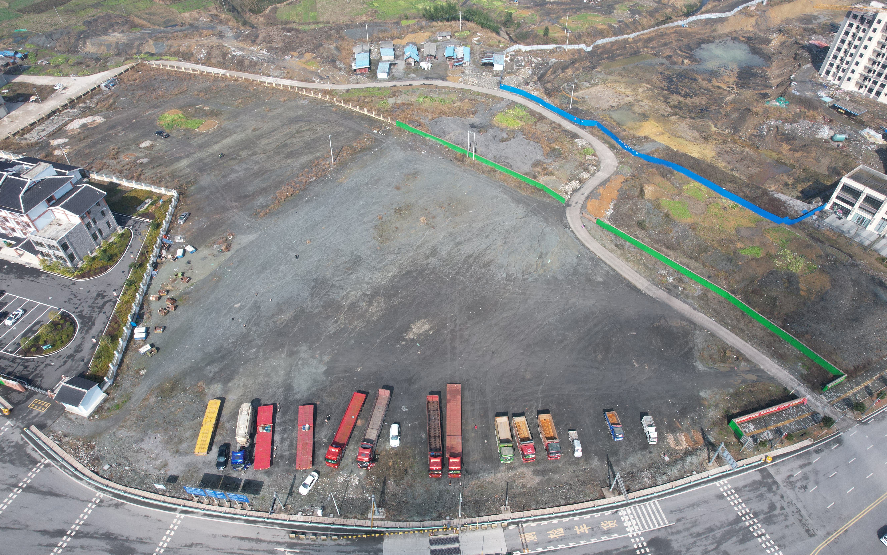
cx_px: 437
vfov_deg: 53.0
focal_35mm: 23
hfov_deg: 77.2
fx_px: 556
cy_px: 269
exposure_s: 1/1250
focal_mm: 8.38
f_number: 2.8
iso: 100
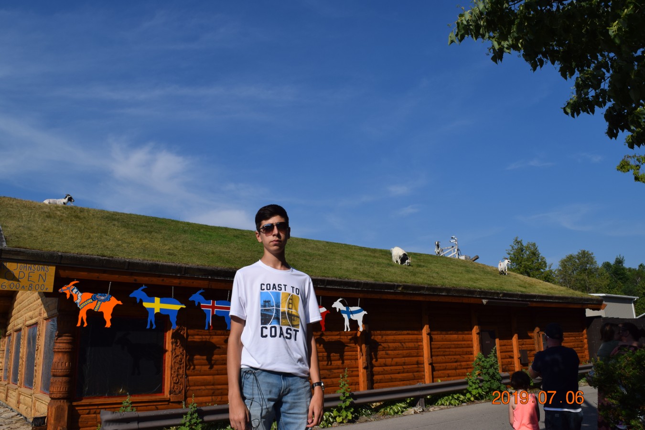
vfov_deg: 47.9
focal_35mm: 27
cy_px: 215
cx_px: 322
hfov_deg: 67.4
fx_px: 484
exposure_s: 1/500
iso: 200
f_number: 11
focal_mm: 18
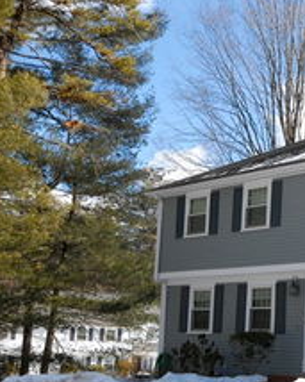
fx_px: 711
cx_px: 412
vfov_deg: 29.7
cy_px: 271
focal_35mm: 63
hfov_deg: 21.5
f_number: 14
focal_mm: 20
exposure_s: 1/100
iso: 400
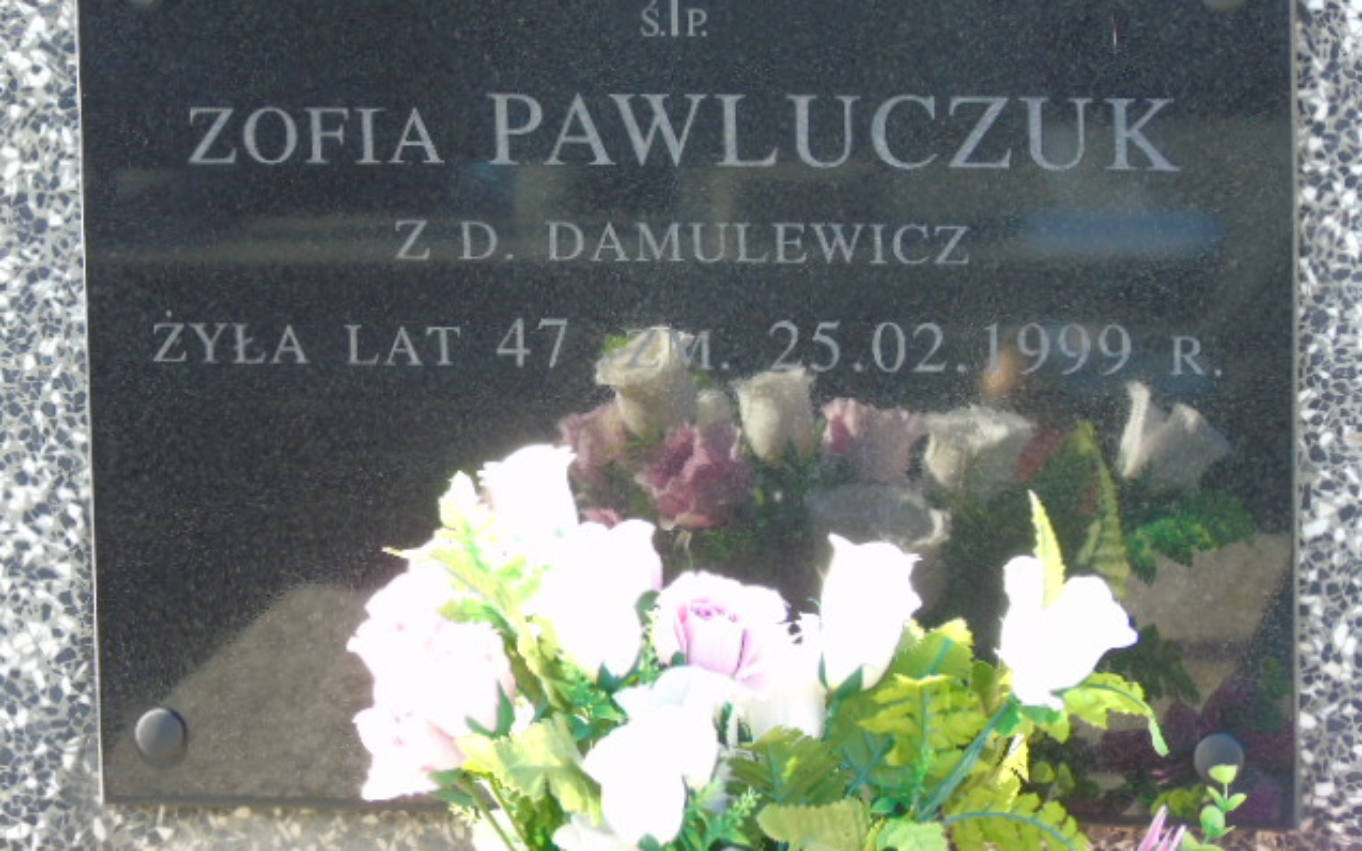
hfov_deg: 10.6
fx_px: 7349
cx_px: 680
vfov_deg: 6.6
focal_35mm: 198
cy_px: 402
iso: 320
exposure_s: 1/125
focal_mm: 33
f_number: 5
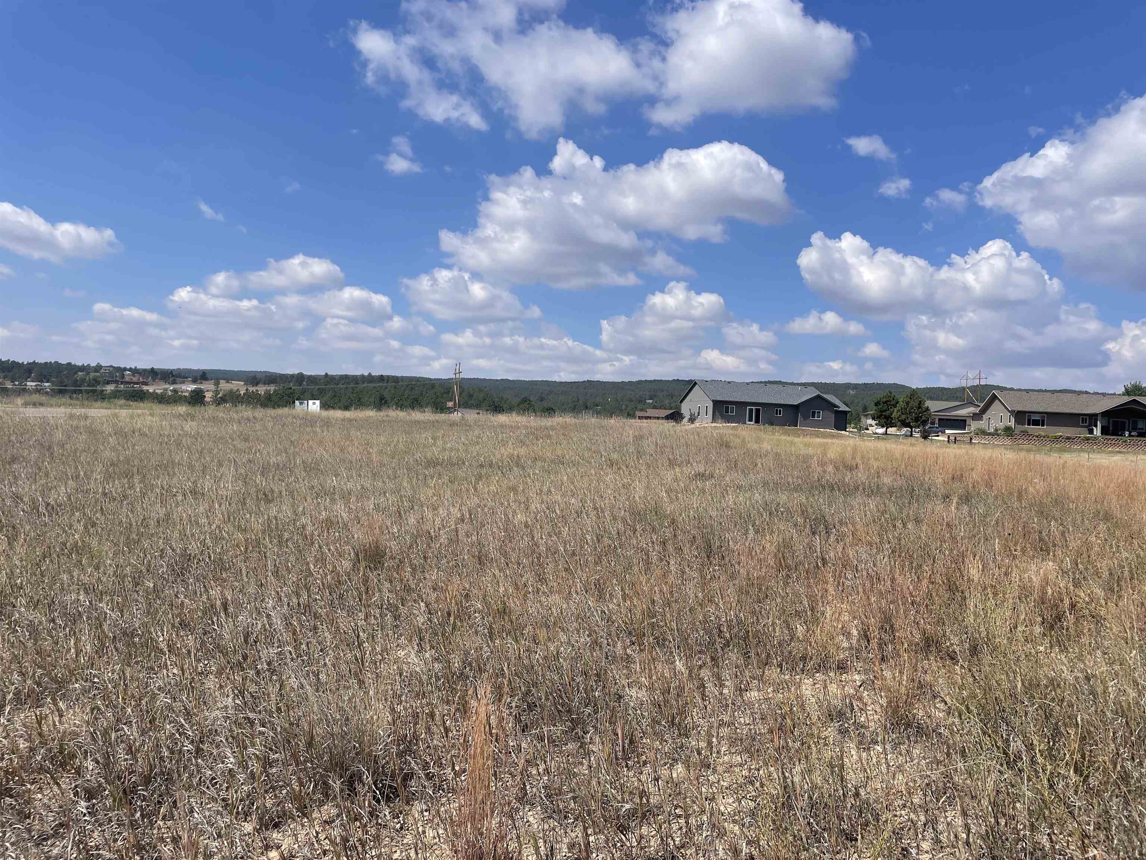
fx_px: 861
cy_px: 430
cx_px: 573
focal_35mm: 26
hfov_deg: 67.3
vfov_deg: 53.1
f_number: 1.6
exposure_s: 1/4831
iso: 32
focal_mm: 4.2
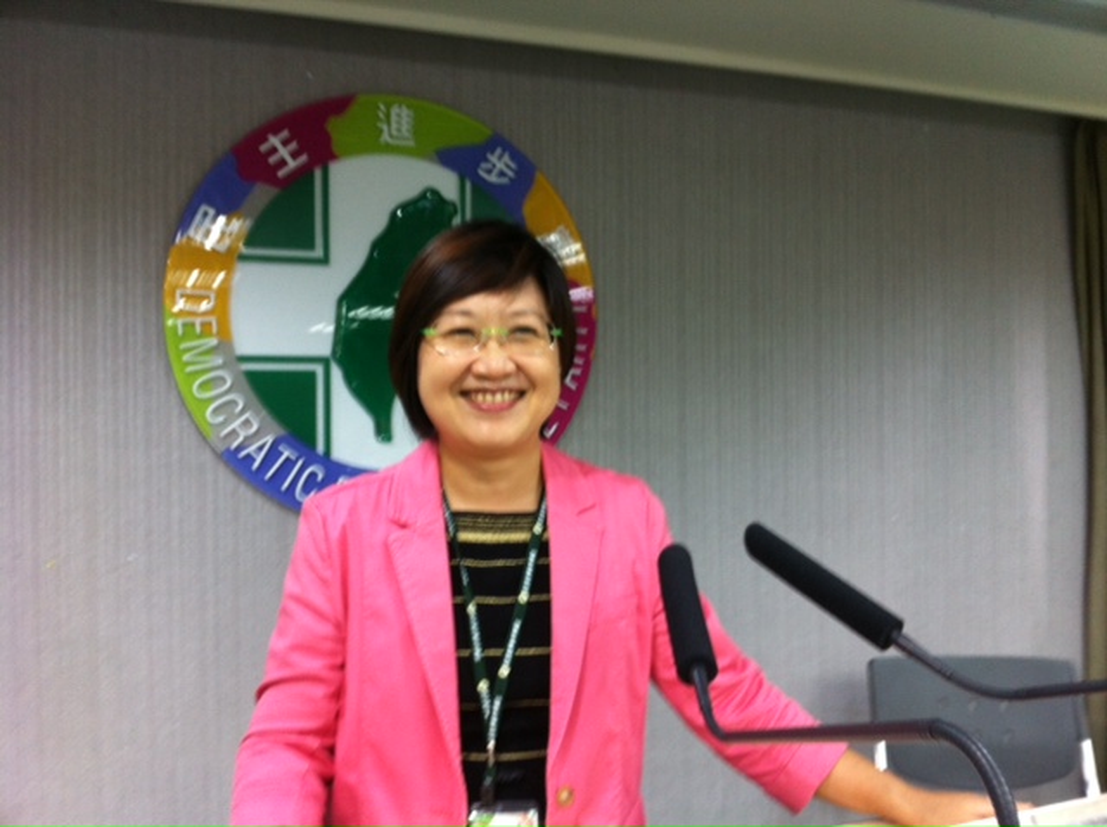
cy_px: 414
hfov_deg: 52.7
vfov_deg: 40.6
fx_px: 1118
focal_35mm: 35
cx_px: 554
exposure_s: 1/15
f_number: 2.8
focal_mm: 3.85
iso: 100
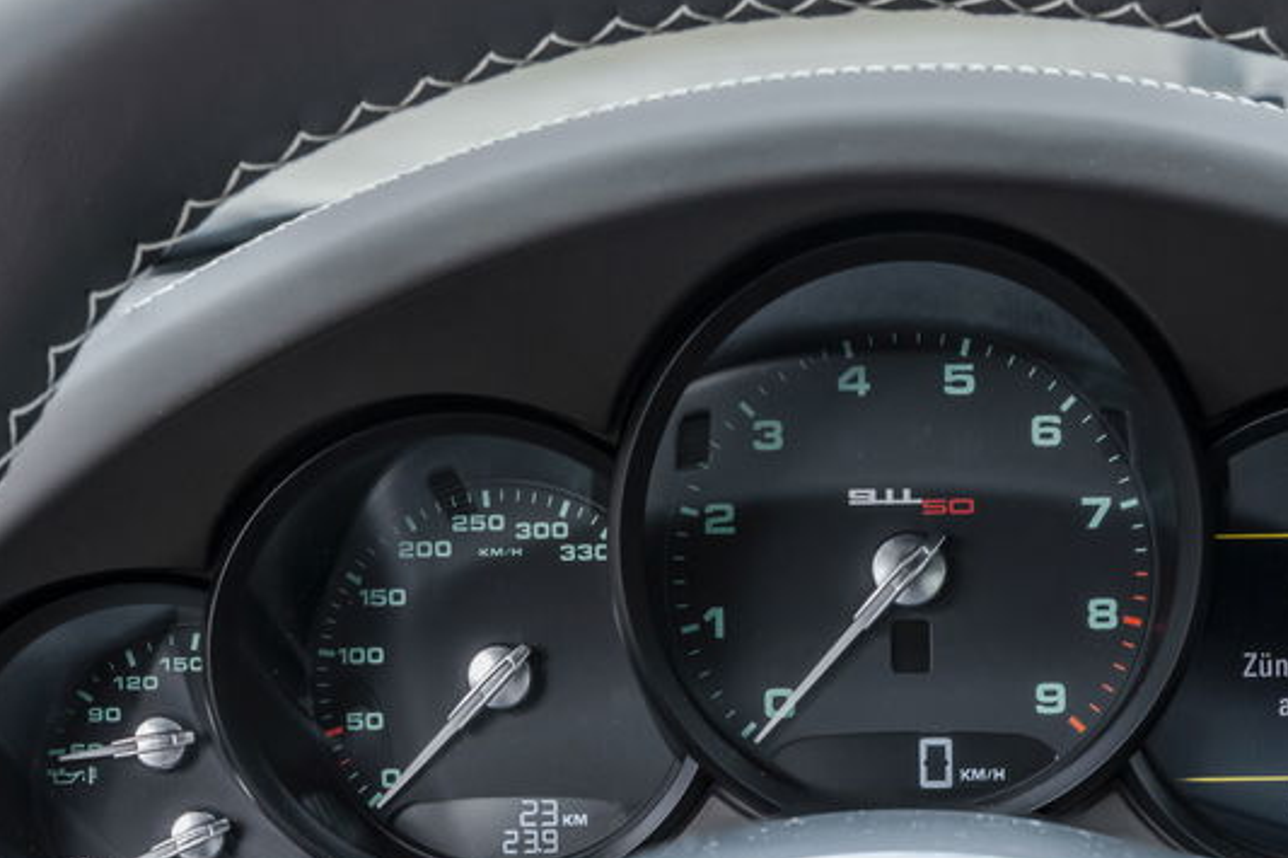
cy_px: 752
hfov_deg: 27.4
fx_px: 2611
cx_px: 916
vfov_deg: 18.4
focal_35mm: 73
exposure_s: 1/60
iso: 320
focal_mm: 38
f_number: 8
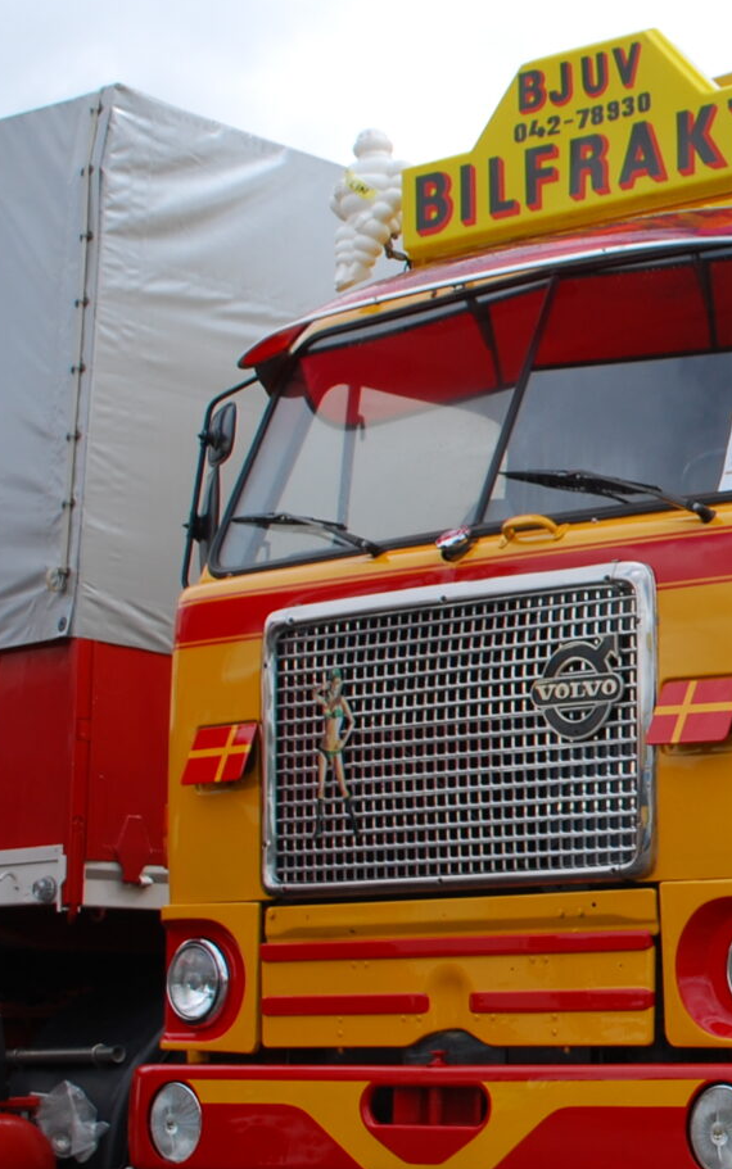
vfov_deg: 24.1
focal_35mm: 86
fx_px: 2743
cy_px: 629
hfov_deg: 13.8
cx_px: 1259
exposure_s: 1/320
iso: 100
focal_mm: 20
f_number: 7.1
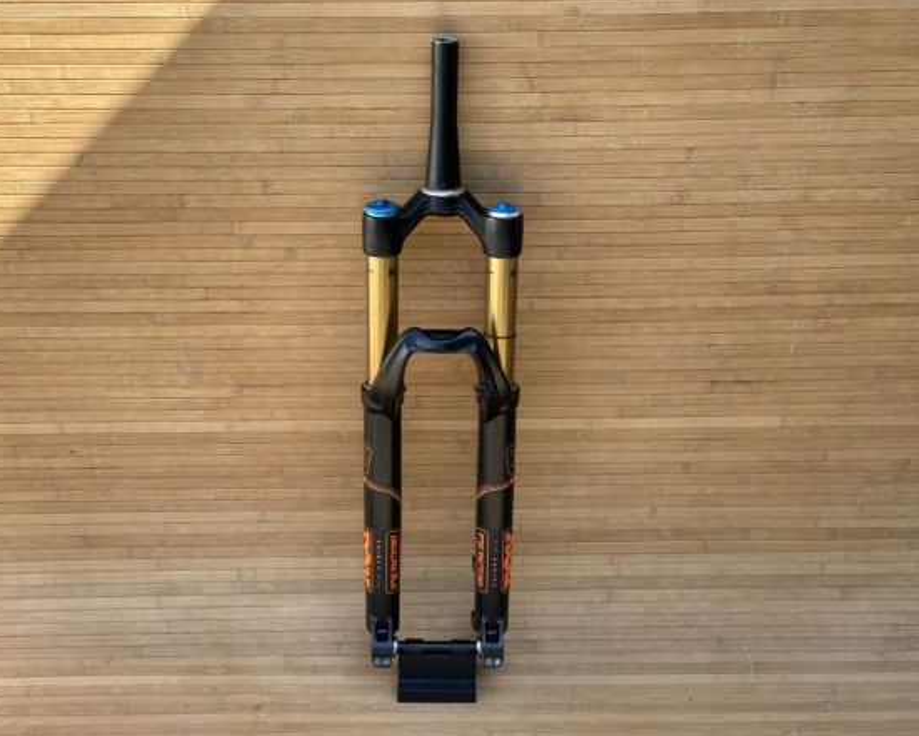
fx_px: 1387
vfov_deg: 29.7
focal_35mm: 51
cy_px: 369
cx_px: 437
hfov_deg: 36.6
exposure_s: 1/612
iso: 64
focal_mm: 6.86
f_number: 1.78
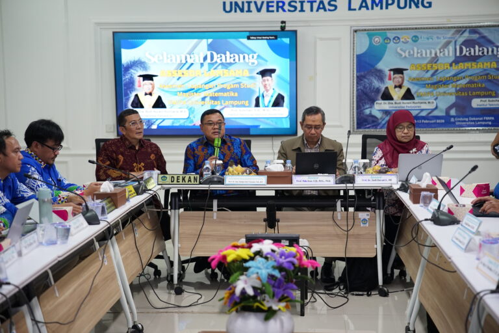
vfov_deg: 19.5
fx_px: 970
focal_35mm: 70
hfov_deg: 28.8
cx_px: 250
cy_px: 166
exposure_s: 1/100
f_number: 3.2
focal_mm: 70
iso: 1000
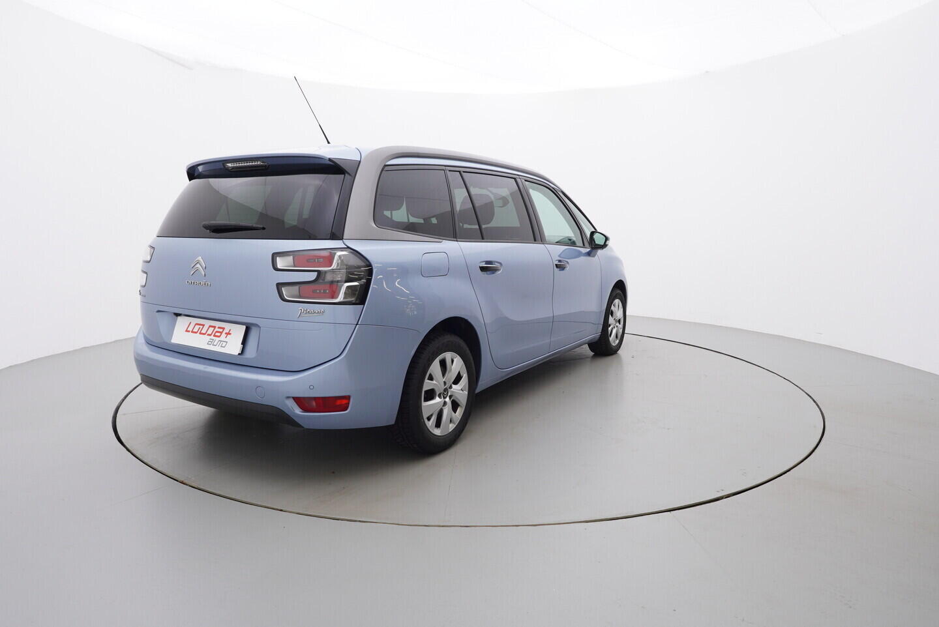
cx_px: 470
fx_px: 587
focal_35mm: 22
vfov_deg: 56.2
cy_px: 314
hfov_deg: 77.3
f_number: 5
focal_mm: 15
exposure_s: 1/80
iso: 200
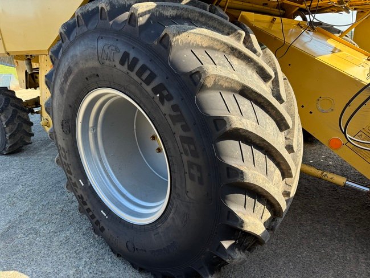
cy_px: 139
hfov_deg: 71.6
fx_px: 257
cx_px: 185
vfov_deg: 56.8
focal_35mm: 24
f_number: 1.78
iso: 80
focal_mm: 6.76
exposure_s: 1/637
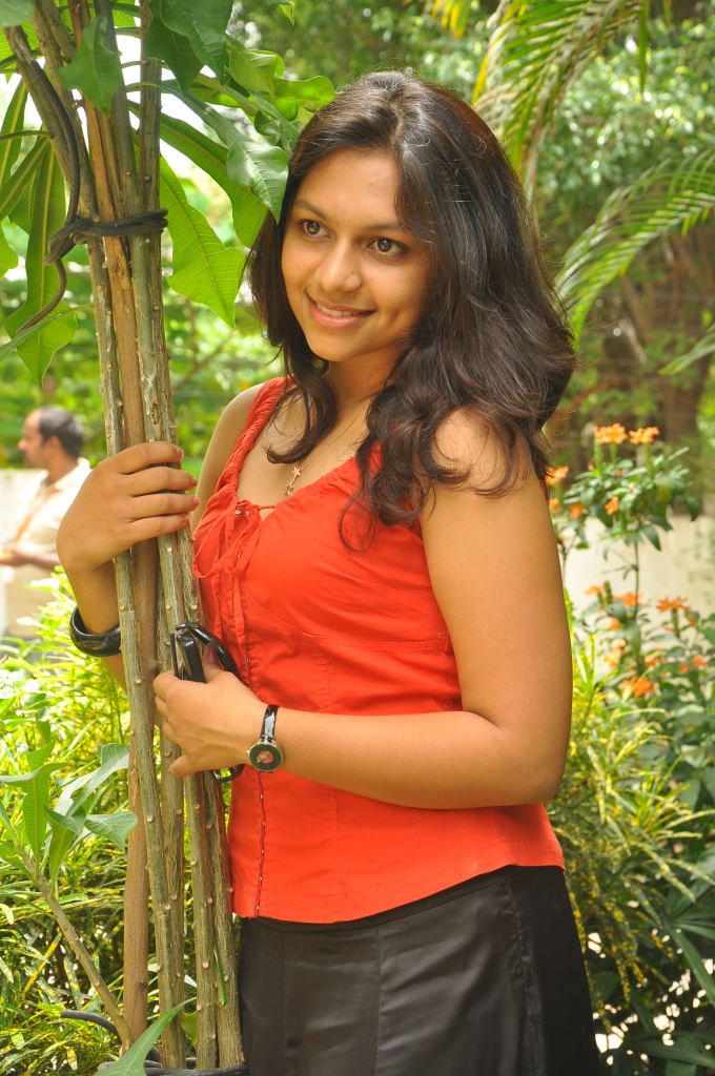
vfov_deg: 28.1
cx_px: 358
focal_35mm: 72
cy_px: 538
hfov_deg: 18.9
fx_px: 2151
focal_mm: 48
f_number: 6.3
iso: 400
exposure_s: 1/125
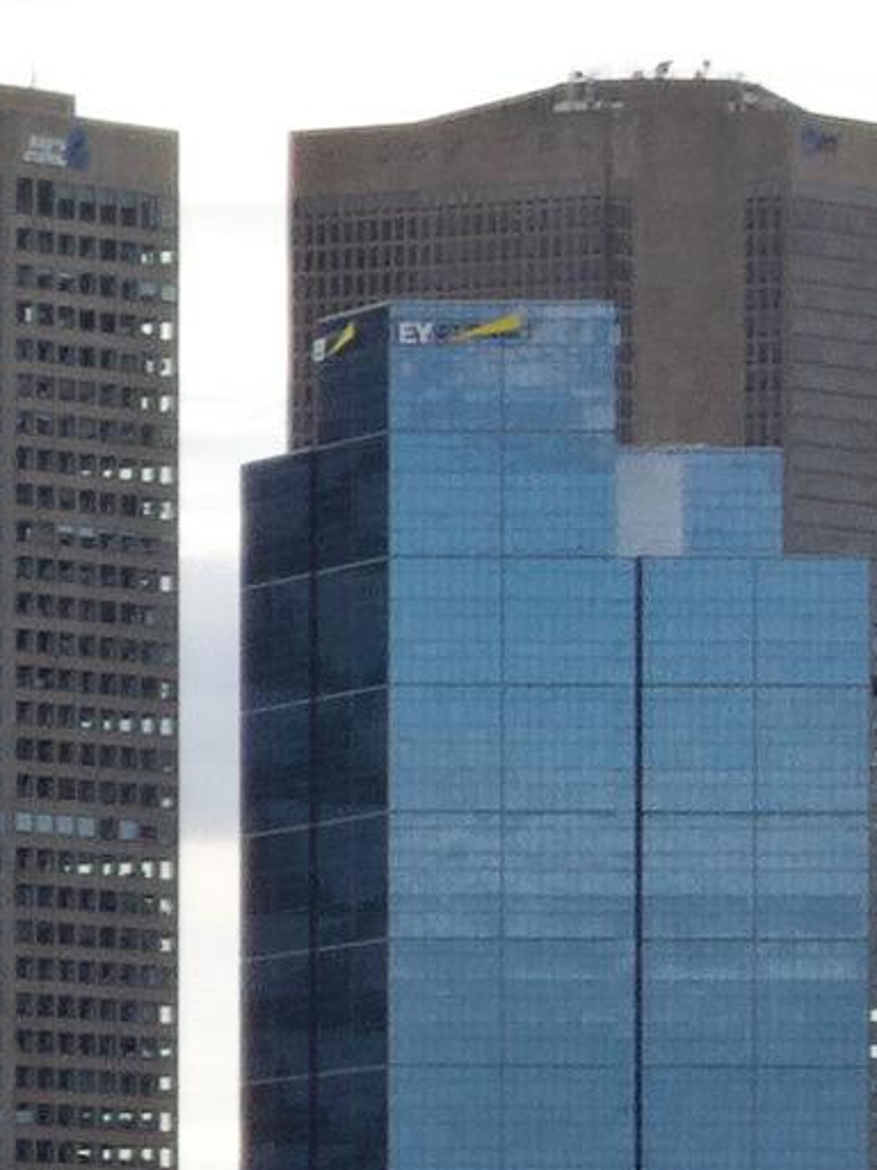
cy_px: 1808
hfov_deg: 2.6
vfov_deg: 3.8
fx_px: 17768
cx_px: -5264
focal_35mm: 526
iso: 125
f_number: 8
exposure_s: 1/160
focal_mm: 18.7
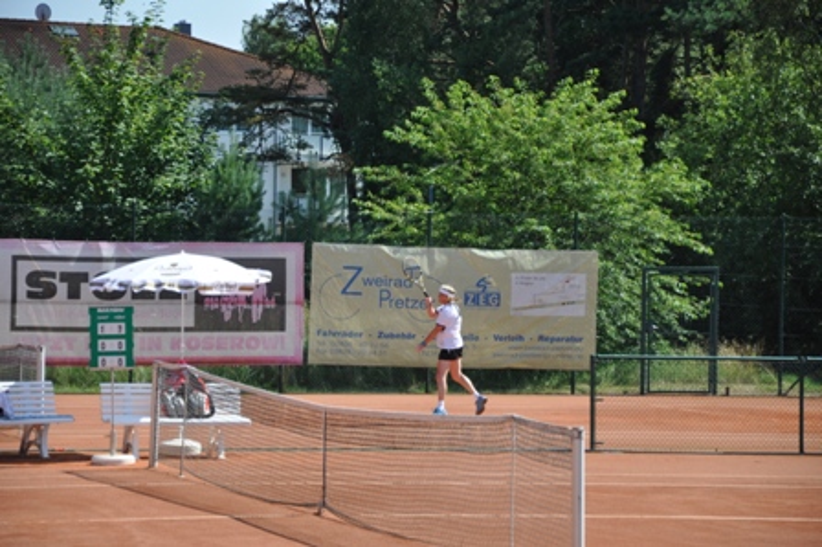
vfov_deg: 8.7
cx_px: 411
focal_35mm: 158
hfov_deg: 13.0
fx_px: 3594
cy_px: 274
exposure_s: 1/1000
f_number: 5.6
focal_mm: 105
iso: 400
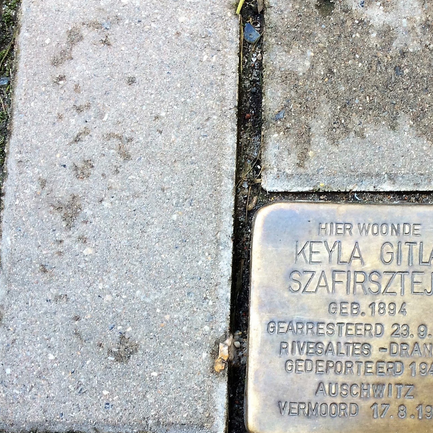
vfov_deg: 29.9
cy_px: 285
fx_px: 807
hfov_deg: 29.3
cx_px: 354
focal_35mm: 57
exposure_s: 1/50
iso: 32
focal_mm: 3.3
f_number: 2.4
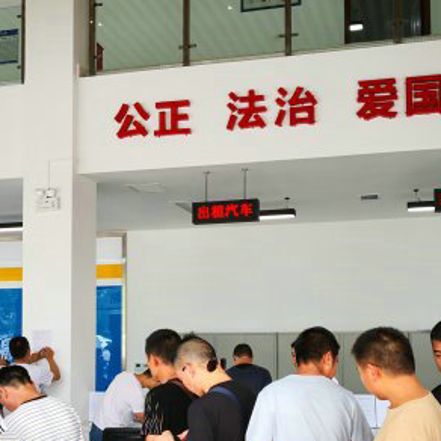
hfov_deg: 34.7
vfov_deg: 34.1
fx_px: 706
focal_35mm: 49
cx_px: 233
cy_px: 317
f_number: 1.6
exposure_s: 1/100
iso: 80
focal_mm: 3.95
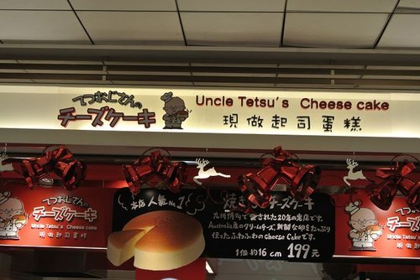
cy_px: 140
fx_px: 689
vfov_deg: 23.0
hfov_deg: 33.9
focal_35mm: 59
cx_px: 210
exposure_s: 1/100
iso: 400
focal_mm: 21.9
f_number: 5
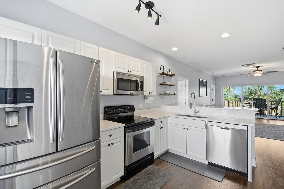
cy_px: 94
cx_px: 142
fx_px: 118
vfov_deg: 77.3
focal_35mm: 15
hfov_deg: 100.4
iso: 200
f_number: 8
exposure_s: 1/25
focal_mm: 10
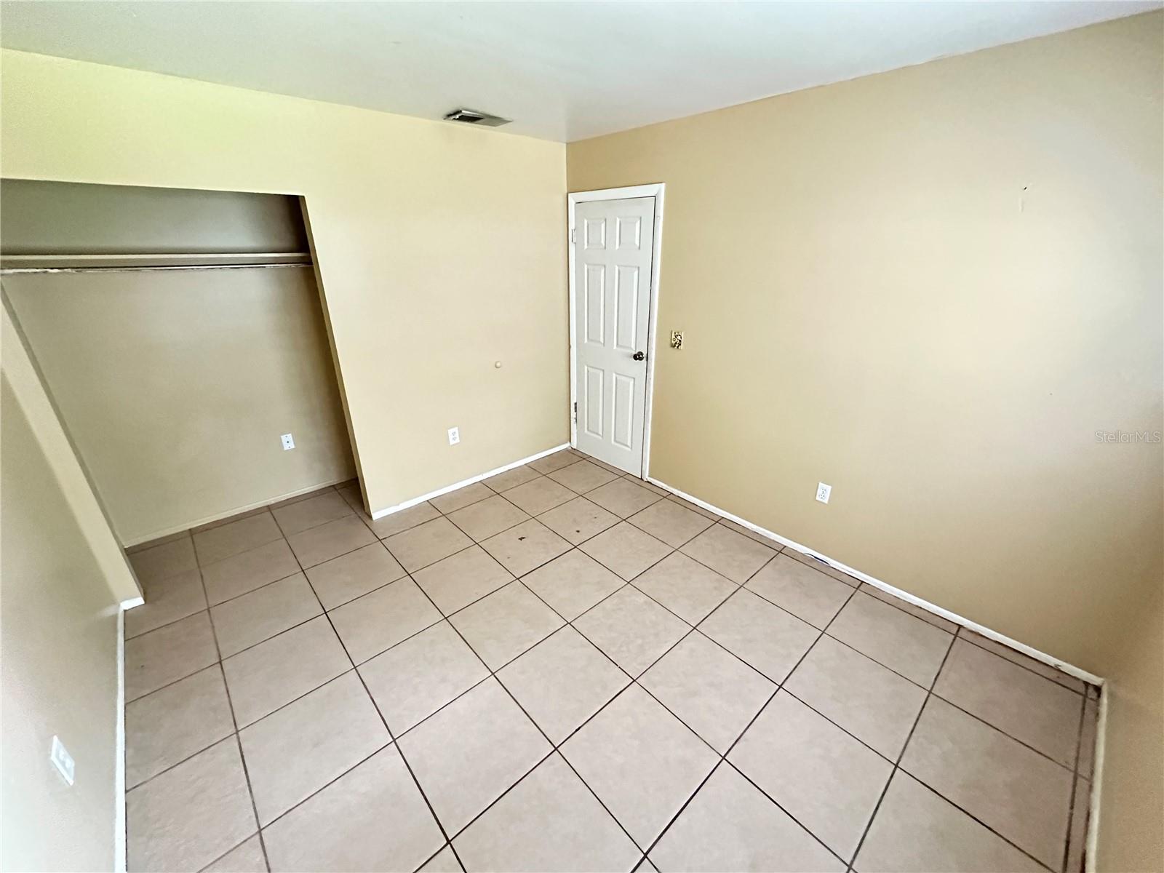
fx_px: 471
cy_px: 436
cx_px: 582
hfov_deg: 102.1
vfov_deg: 85.7
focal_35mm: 14
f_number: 2.2
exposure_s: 1/48
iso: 1250
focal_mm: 2.22
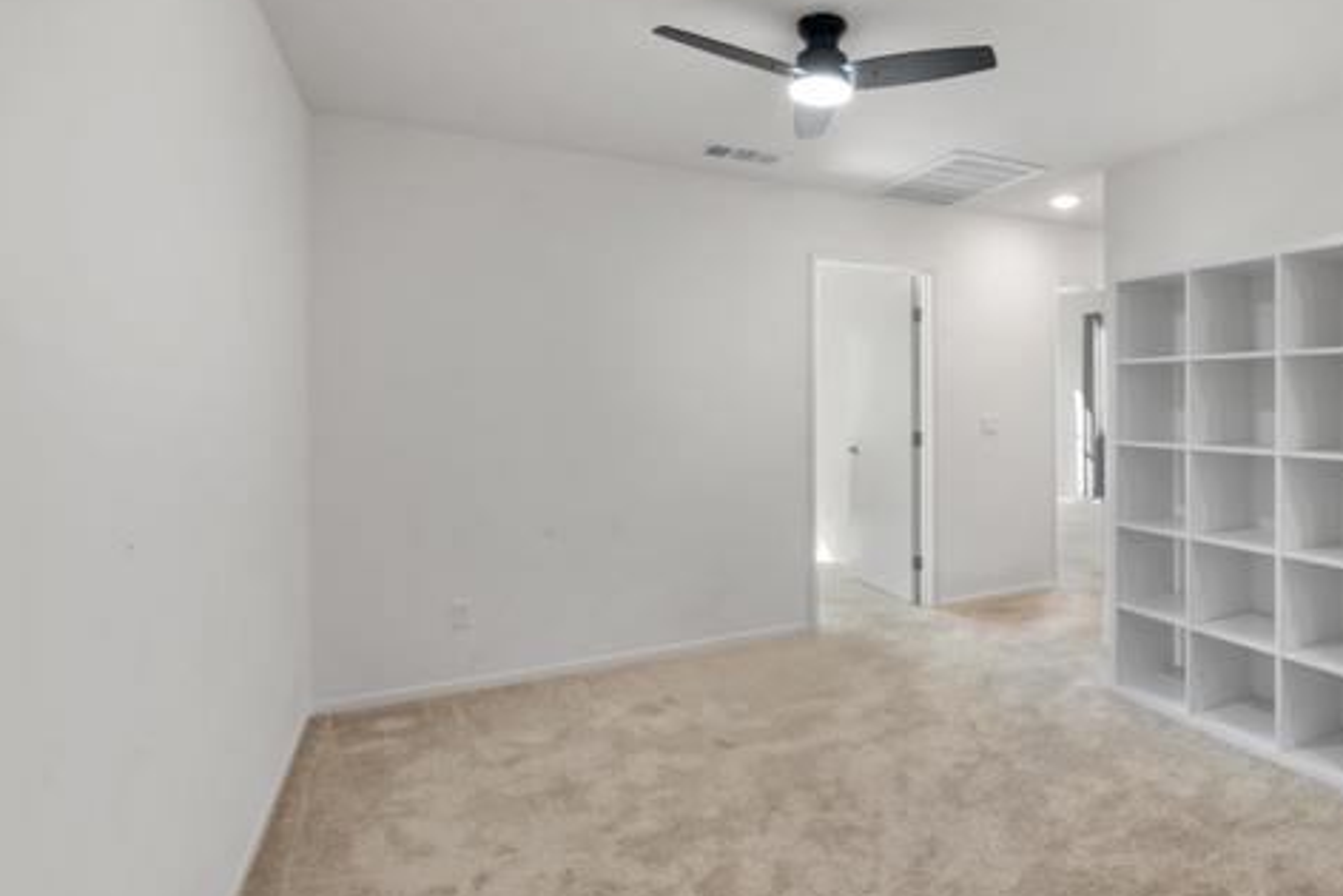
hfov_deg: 85.2
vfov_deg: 64.6
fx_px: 709
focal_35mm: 19
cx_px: 839
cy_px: 428
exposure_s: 1/3
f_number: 11
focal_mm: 14
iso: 640
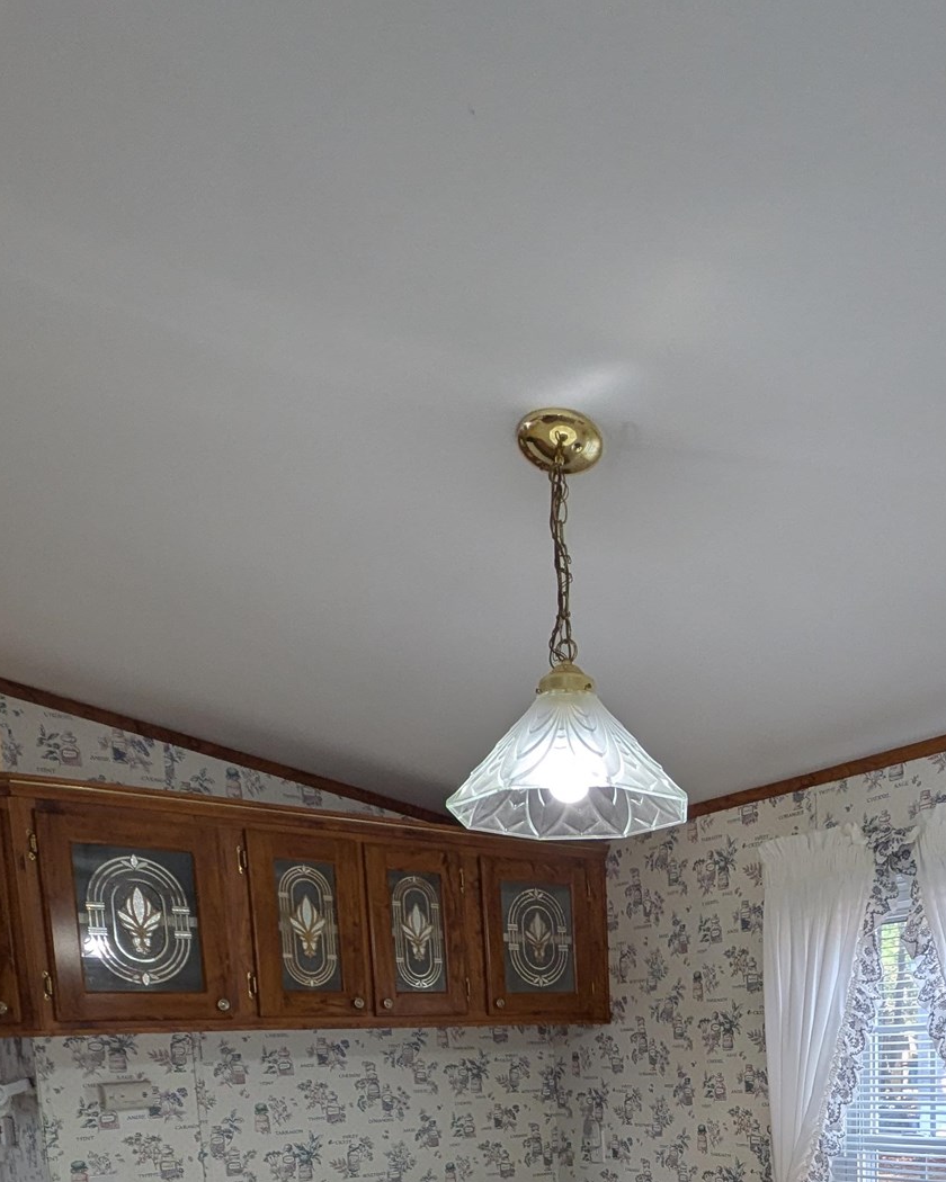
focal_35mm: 30
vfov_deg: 48.8
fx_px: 1050
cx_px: 657
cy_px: 1168
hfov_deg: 47.4
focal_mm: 1.83
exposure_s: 1/40
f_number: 2.2
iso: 48
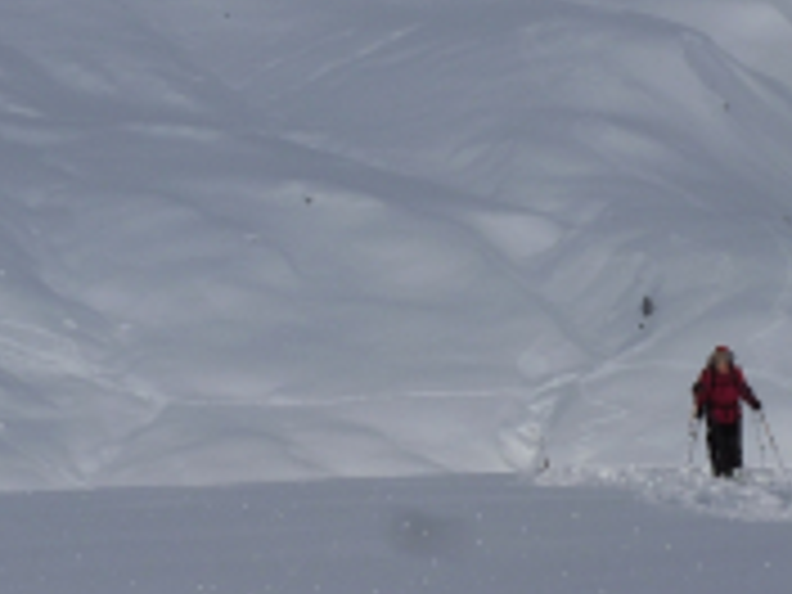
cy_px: 63
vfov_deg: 14.6
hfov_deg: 19.6
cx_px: 364
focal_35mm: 100
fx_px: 2288
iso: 100
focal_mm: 8.7
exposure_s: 1/1000
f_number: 5.6
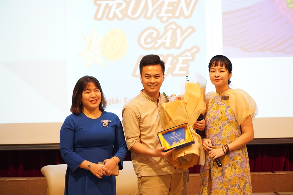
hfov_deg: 11.1
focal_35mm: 186
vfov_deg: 7.4
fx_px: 1514
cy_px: 98
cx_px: 146
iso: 2500
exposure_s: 1/40
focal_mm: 124
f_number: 5.6
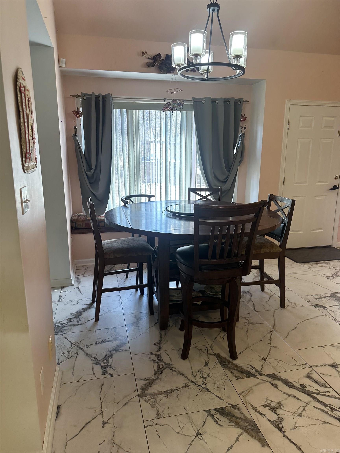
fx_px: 314
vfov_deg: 71.6
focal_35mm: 24
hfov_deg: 56.8
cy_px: 226
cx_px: 170
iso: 125
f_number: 1.78
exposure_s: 1/120
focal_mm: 6.86
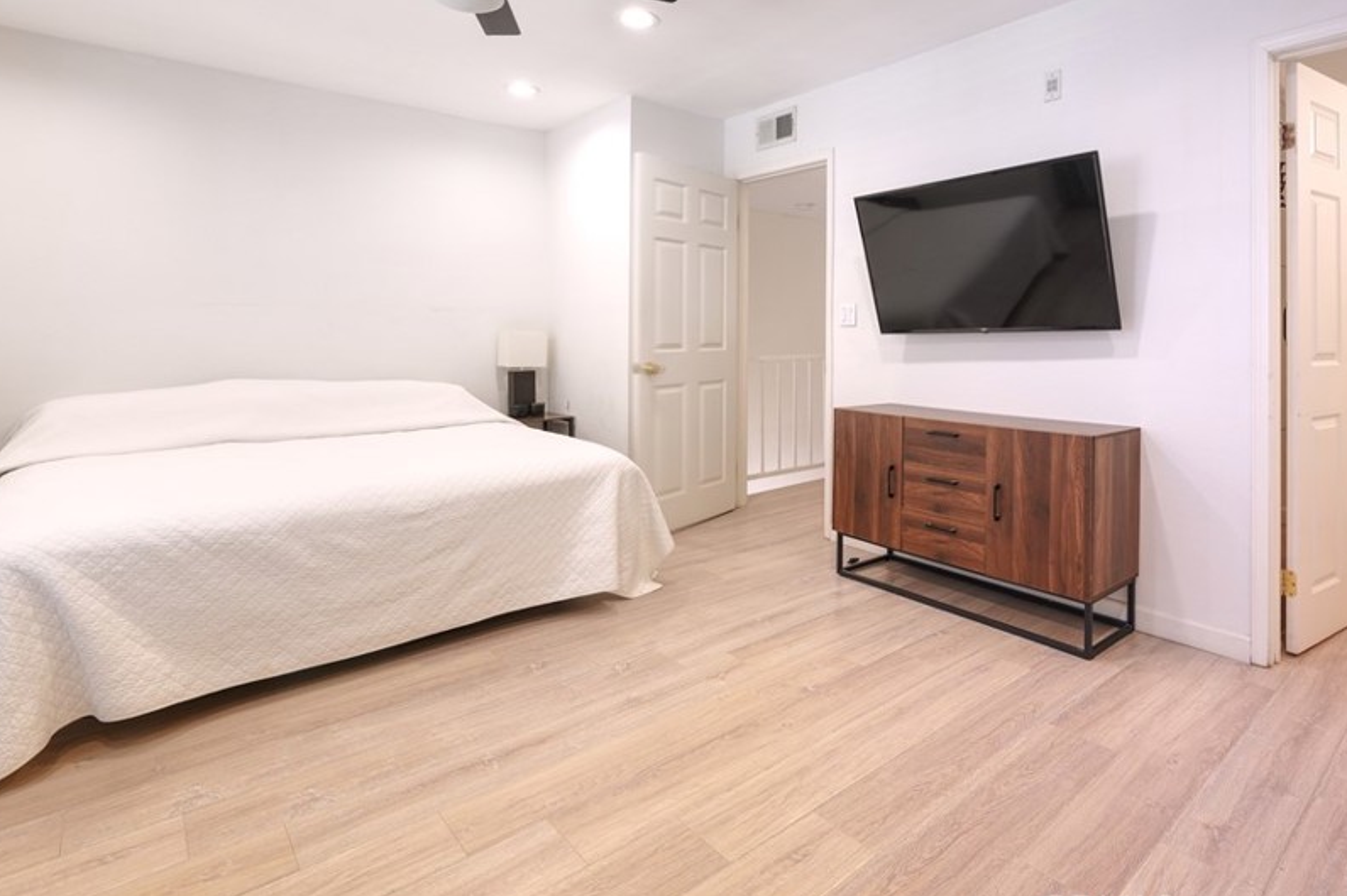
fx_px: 673
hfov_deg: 88.8
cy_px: 358
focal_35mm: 18
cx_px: 814
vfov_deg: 66.7
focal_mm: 14
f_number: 8
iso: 400
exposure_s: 1/8
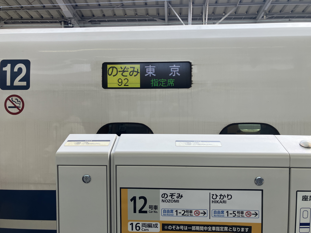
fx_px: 252
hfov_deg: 63.4
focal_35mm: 28
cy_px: 116
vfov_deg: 49.7
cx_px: 156
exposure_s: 1/349
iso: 32
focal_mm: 3.99
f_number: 1.8
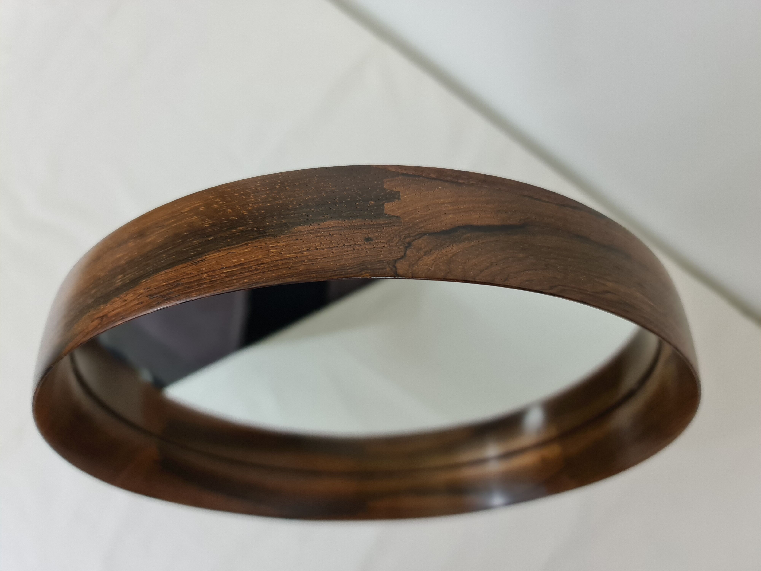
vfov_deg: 54.9
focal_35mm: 25
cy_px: 286
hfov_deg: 69.4
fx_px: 550
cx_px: 380
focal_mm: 7
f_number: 1.8
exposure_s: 1/100
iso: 320
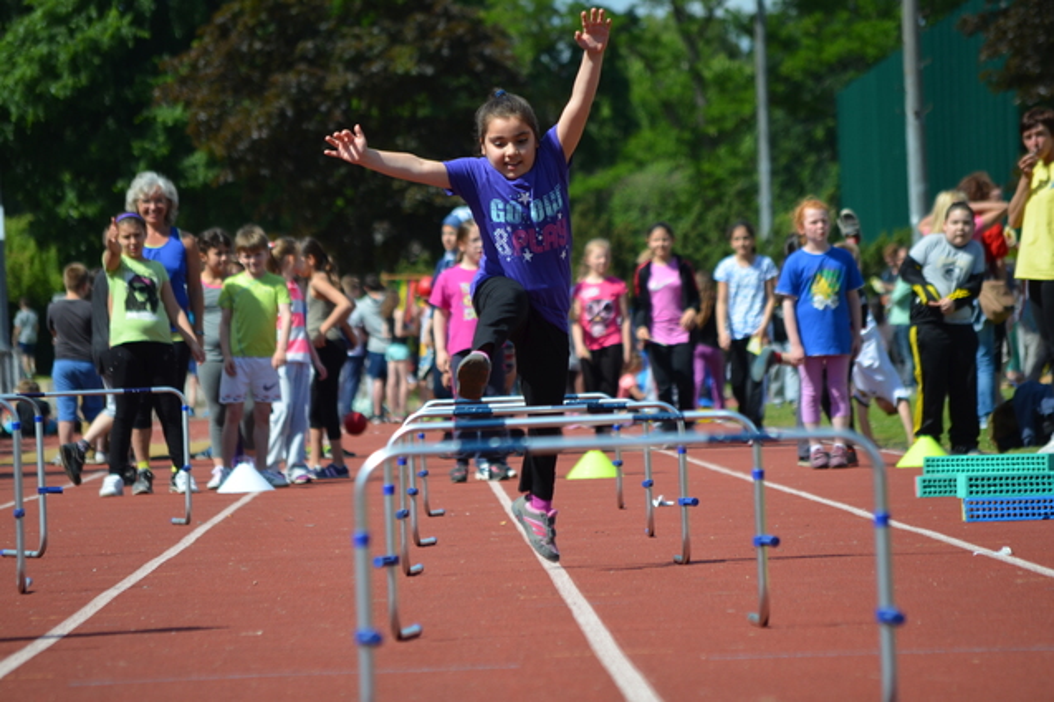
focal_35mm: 285
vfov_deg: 4.8
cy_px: 351
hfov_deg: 7.2
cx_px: 527
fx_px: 8339
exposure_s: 1/800
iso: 200
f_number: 7.1
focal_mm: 190
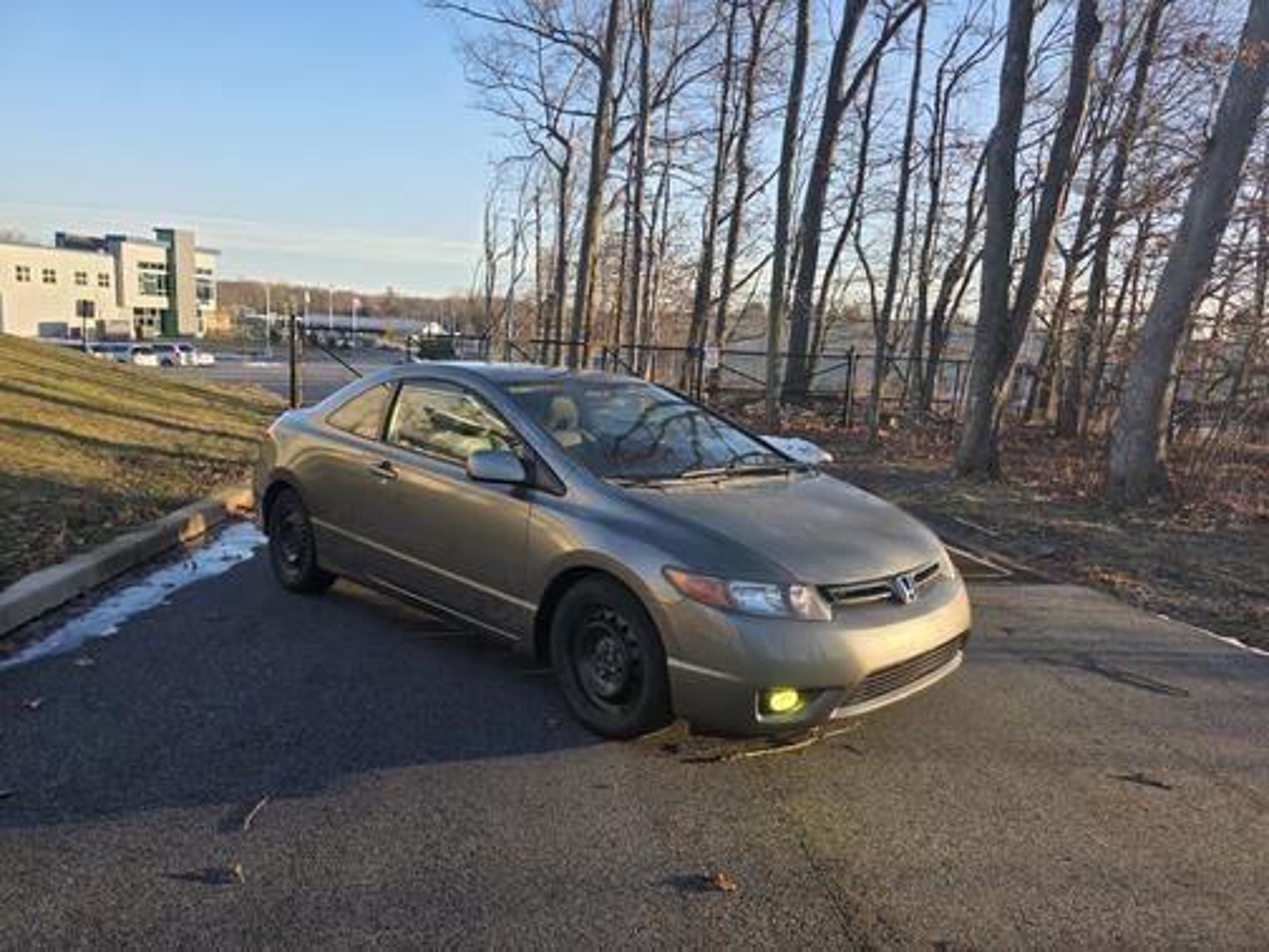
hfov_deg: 73.9
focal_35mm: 23
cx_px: 634
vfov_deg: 58.9
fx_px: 843
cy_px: 476
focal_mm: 6.3
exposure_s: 1/359
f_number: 1.7
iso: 25
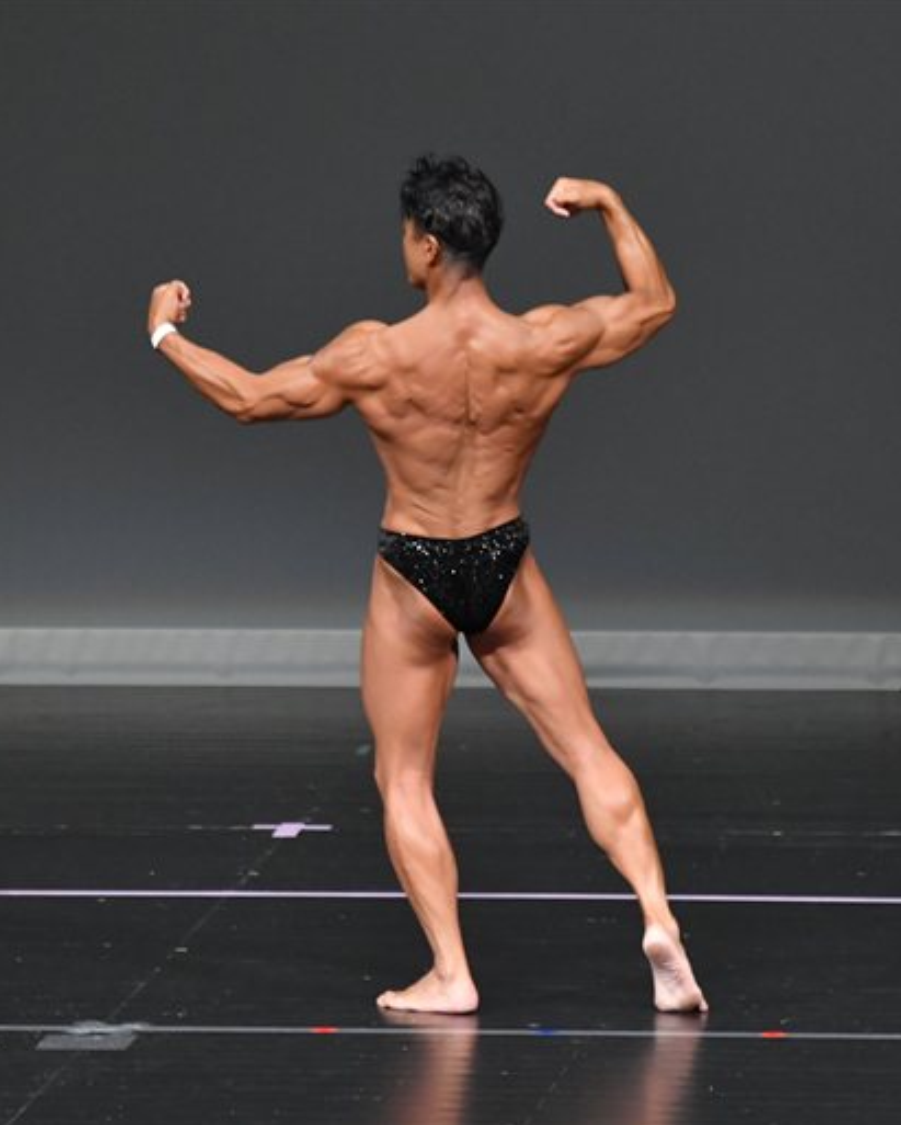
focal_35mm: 446
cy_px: 564
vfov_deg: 4.3
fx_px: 14853
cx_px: 455
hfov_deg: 3.5
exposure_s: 1/400
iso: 4000
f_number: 5.6
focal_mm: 210
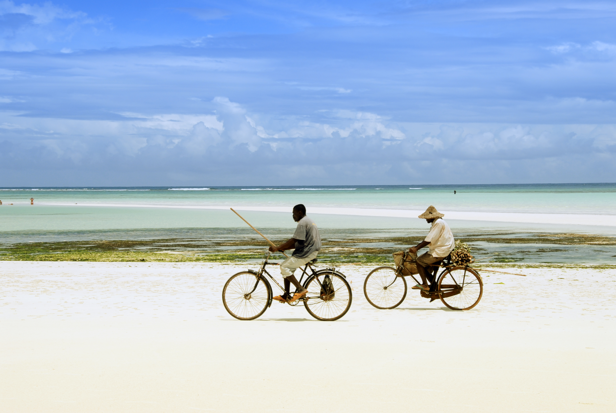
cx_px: 308
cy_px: 206
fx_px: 1439
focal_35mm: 84
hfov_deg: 24.2
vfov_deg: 16.3
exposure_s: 1/400
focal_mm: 56
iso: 100
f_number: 10
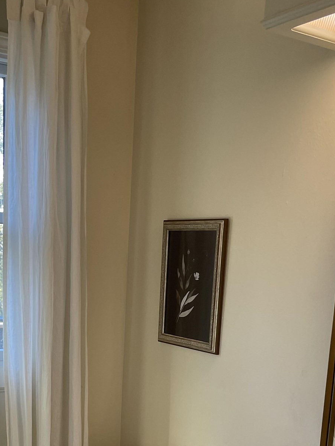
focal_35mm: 50
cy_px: 389
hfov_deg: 28.9
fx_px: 645
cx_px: 110
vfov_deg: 36.2
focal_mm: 4.2
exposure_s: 1/120
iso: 125
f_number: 1.6
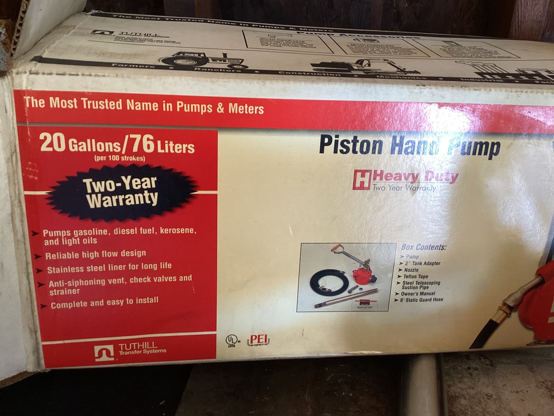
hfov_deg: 58.3
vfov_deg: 45.4
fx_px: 496
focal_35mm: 31
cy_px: 208
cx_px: 277
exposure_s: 1/50
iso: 80
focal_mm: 3.3
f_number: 2.4
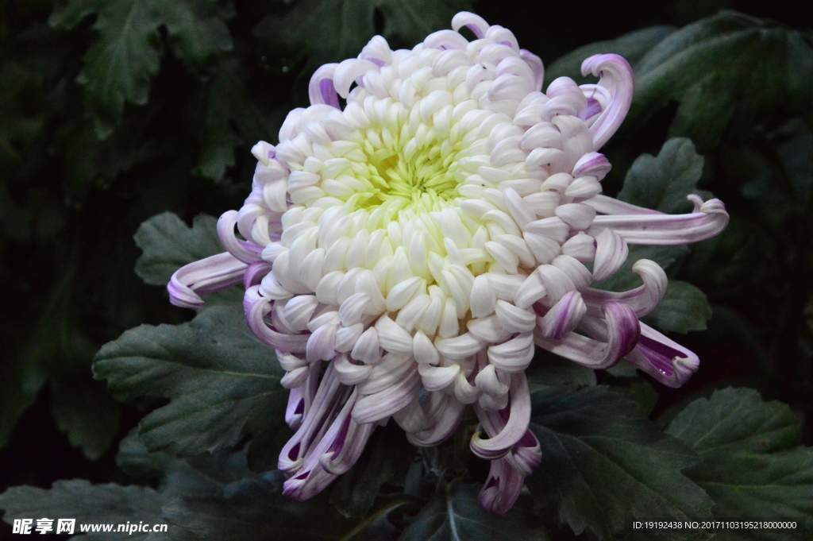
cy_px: 270
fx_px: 3926
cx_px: 406
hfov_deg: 11.8
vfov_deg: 7.9
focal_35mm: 174
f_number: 13
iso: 6400
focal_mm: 116
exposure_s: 1/20
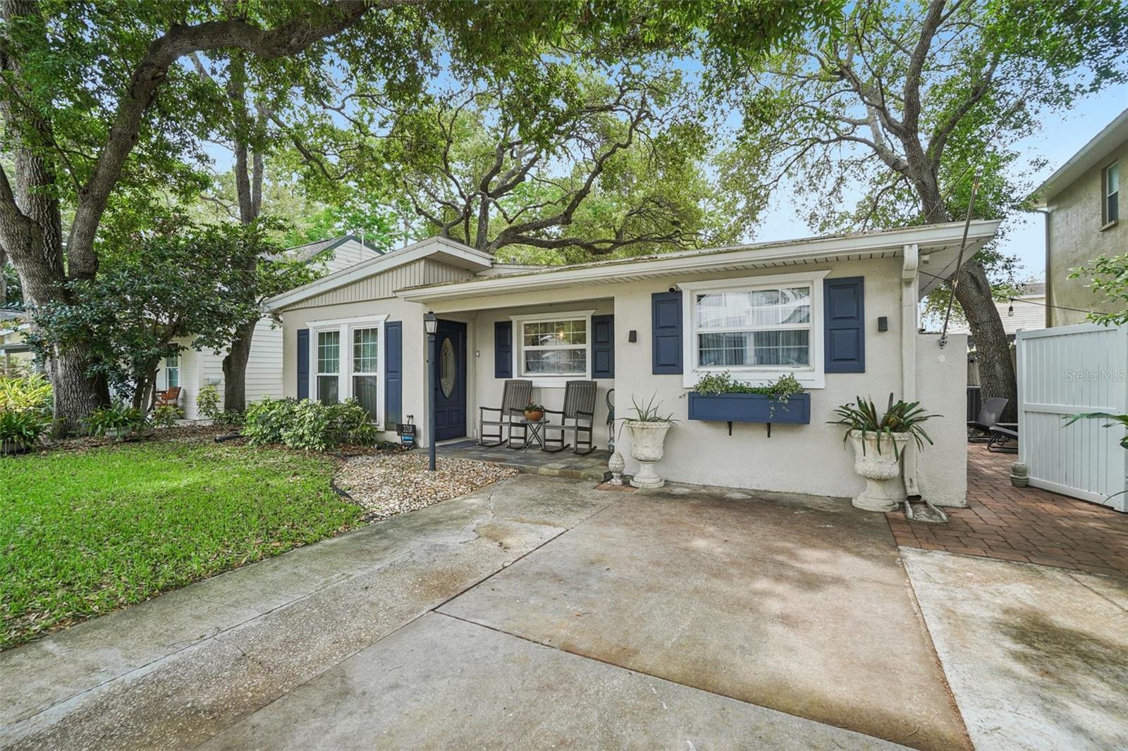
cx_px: 564
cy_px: 376
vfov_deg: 77.3
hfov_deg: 100.4
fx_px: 470
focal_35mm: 15
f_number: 8
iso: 100
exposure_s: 1/30
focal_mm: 10
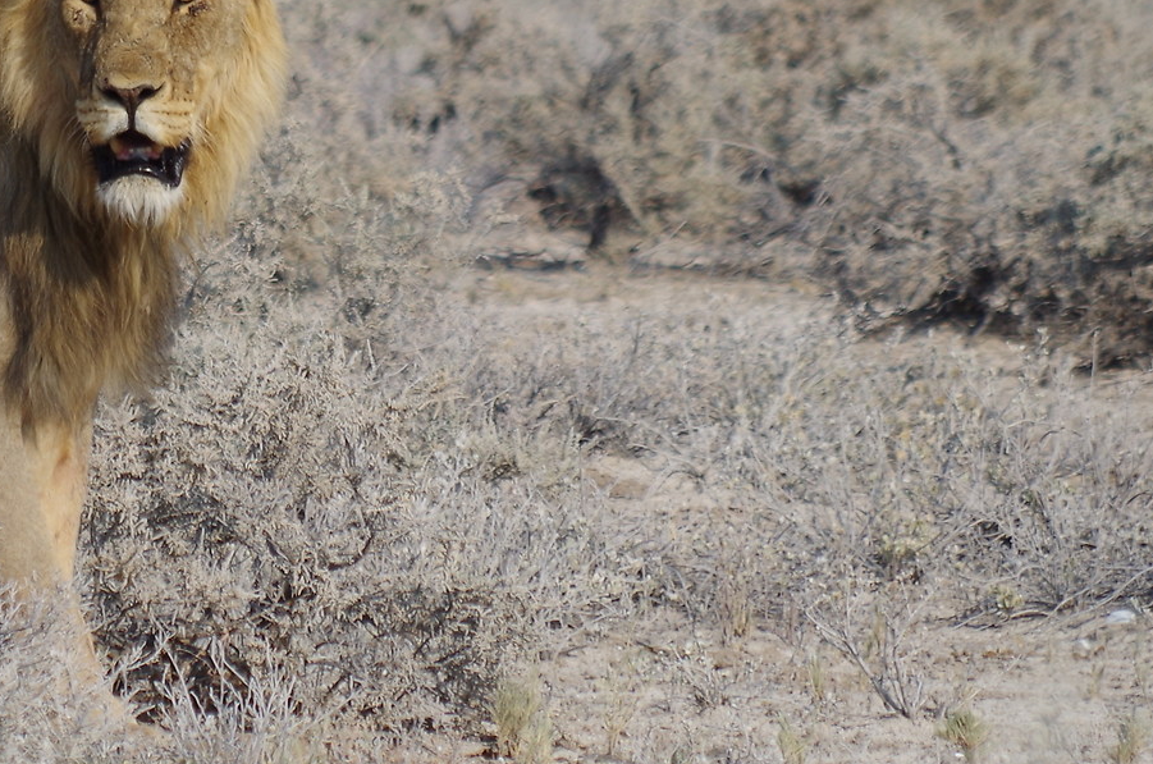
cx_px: 107
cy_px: 104
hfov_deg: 2.6
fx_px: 25540
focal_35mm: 799
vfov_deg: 1.7
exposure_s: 1/400
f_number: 6.3
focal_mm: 200
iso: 100
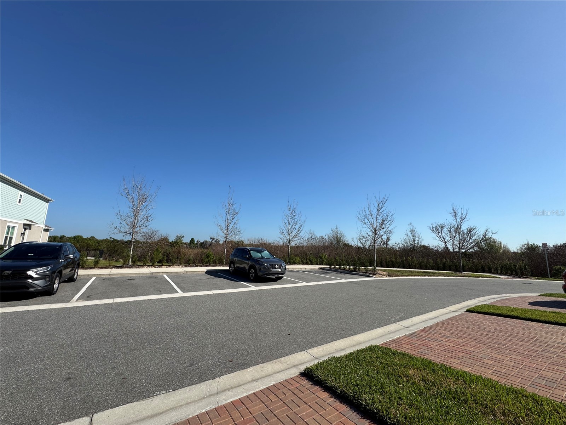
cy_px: 212
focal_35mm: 14
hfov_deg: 102.1
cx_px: 283
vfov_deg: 85.7
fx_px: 229
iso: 40
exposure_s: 1/2415
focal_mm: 2.22
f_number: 2.2
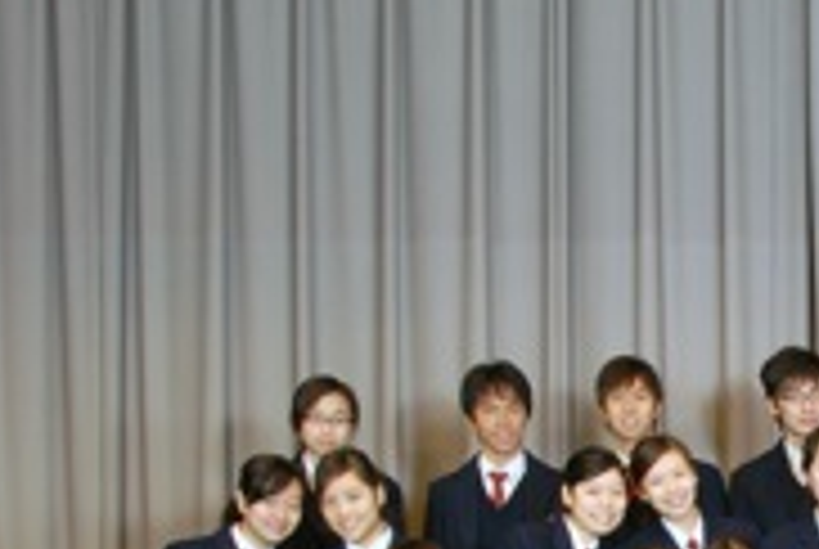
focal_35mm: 79
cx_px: 940
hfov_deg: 23.7
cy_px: 664
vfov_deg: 16.6
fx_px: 1800
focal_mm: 20
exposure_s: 1/4
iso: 100
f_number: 10
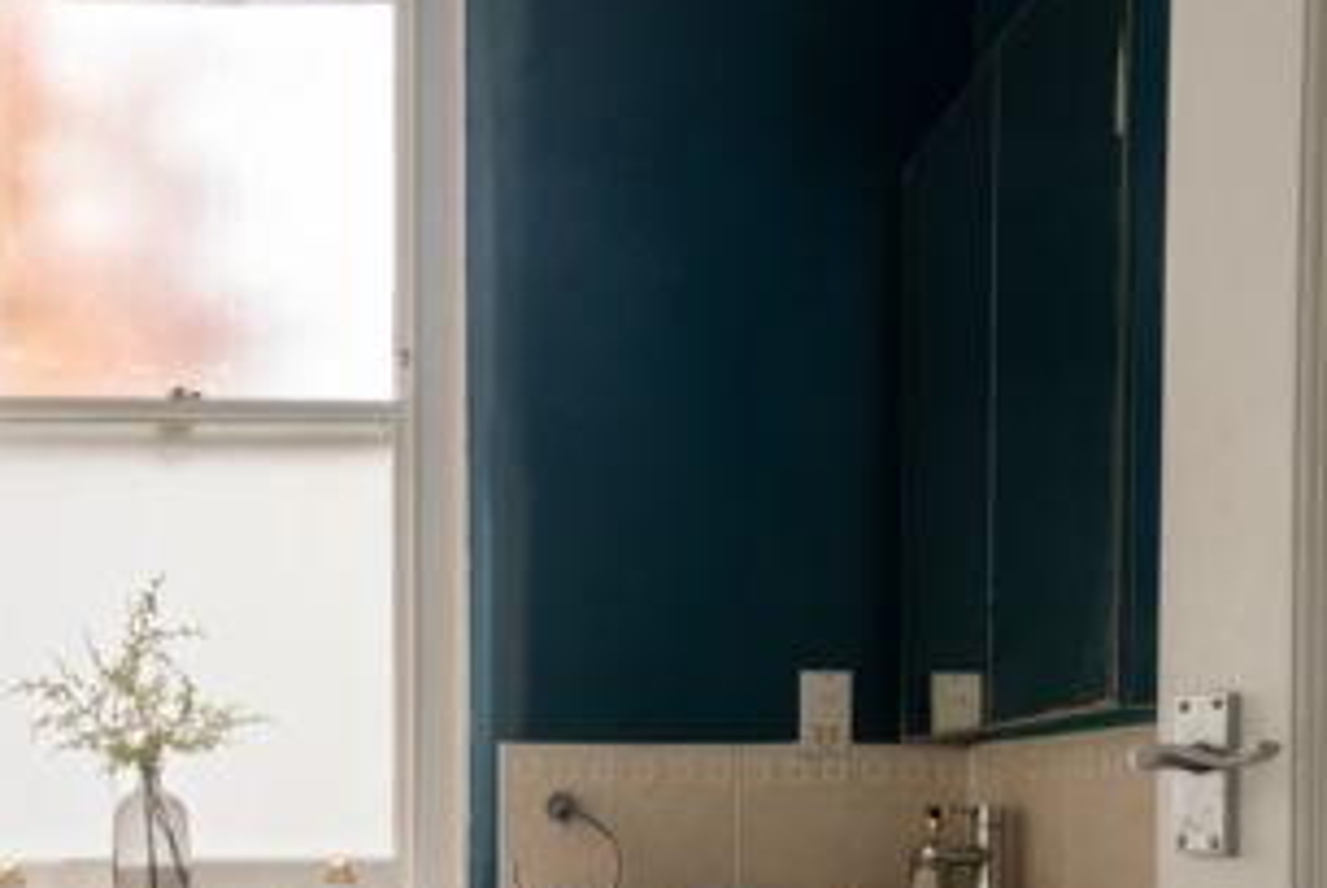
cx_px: 483
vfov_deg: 38.5
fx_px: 1181
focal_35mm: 32
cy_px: 794
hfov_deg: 57.8
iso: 160
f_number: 9
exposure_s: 1/2
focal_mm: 16
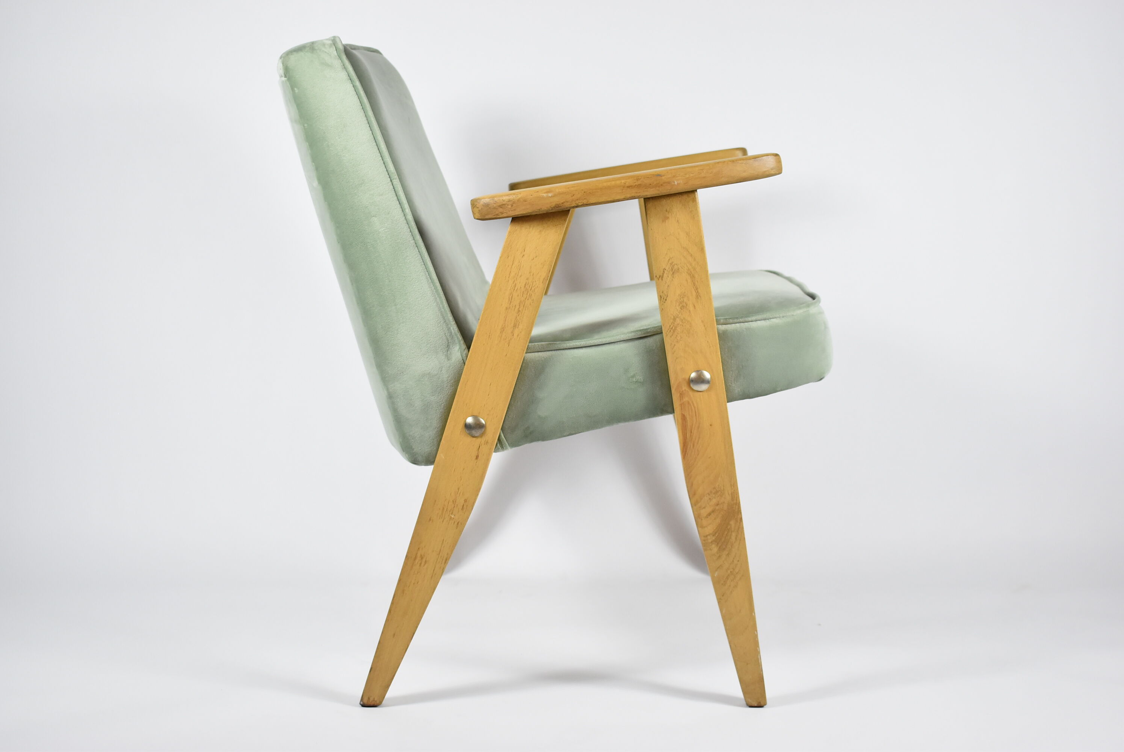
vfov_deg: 25.1
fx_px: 1687
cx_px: 562
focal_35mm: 54
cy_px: 376
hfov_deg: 36.8
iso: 1000
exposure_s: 1/125
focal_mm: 36
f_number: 4.8
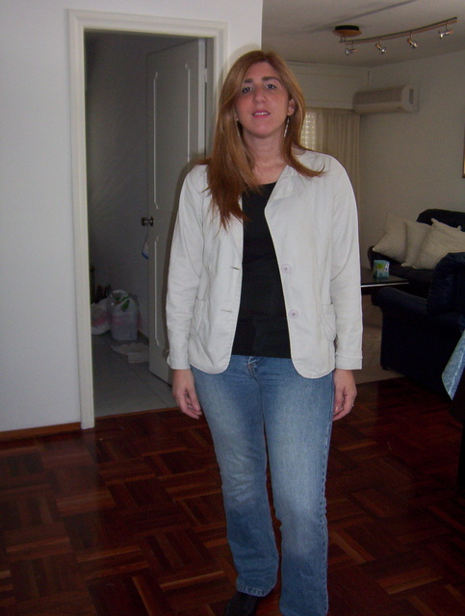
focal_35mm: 36
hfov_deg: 39.8
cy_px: 308
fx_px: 642
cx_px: 232
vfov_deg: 51.3
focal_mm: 5.54
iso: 140
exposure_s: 1/30
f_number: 2.76
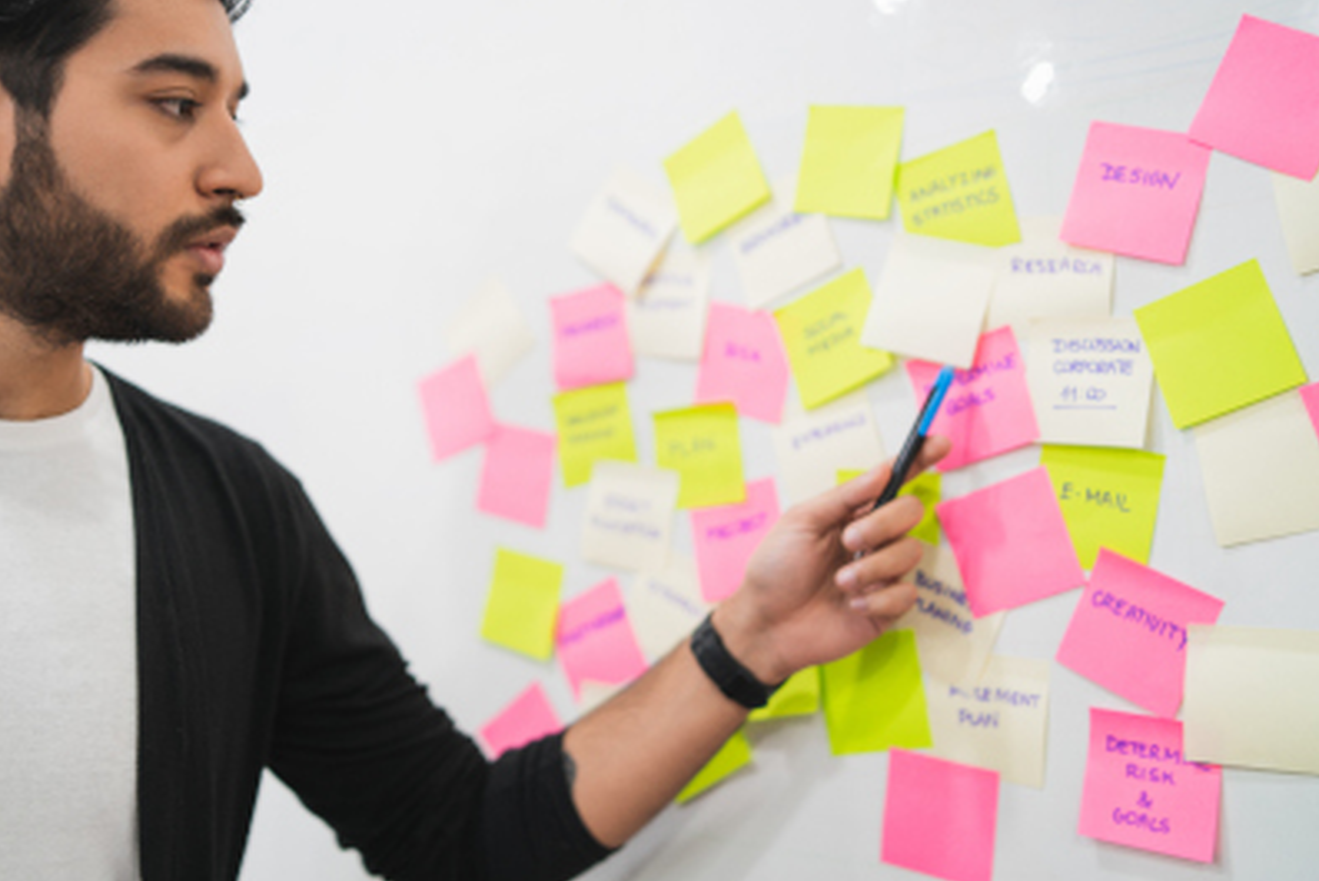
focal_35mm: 41
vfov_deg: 32.6
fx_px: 1503
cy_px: 389
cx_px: 550
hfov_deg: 47.2
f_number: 1.7
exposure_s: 1/80
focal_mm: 35
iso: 100
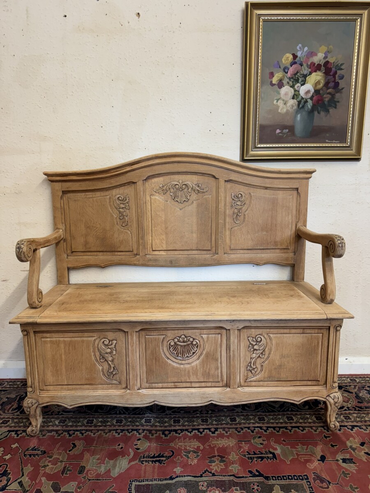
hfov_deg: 56.8
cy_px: 246
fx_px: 342
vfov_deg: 71.6
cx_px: 185
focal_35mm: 24
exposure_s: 1/100
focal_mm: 6.76
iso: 200
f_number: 1.78
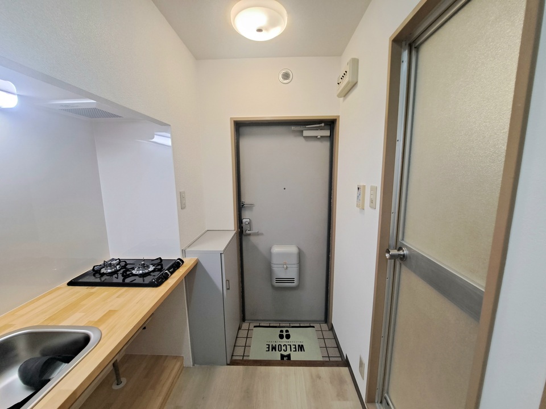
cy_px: 204
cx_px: 273
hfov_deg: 106.2
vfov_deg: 89.9
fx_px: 205
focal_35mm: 13
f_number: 2.2
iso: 200
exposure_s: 1/40
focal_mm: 1.74
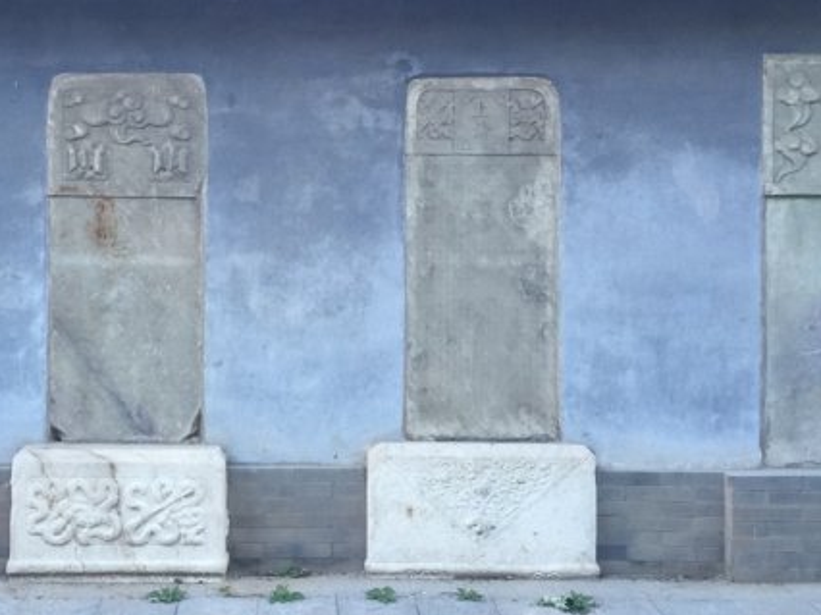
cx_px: 289
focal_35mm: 47
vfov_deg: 30.7
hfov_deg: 40.1
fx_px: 1114
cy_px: 221
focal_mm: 4.15
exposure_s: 1/33
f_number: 2.2
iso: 32
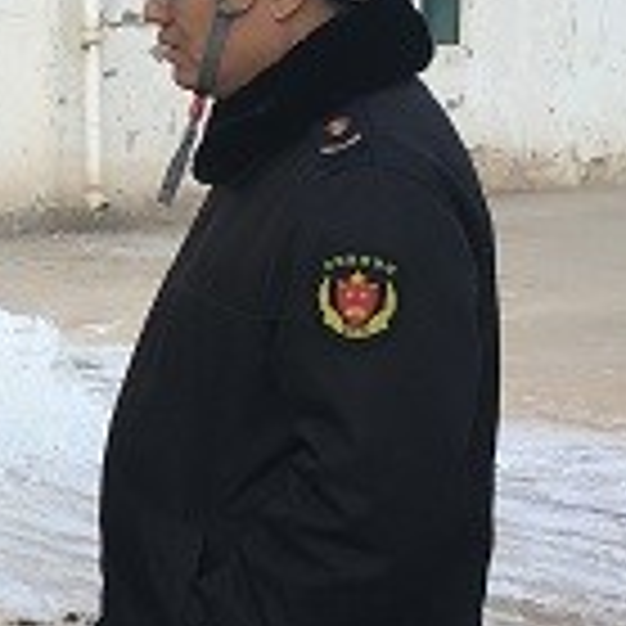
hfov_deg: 14.9
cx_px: -396
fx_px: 2169
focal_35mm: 106
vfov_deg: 16.2
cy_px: 77
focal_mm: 4.15
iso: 25
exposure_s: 1/487
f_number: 2.2
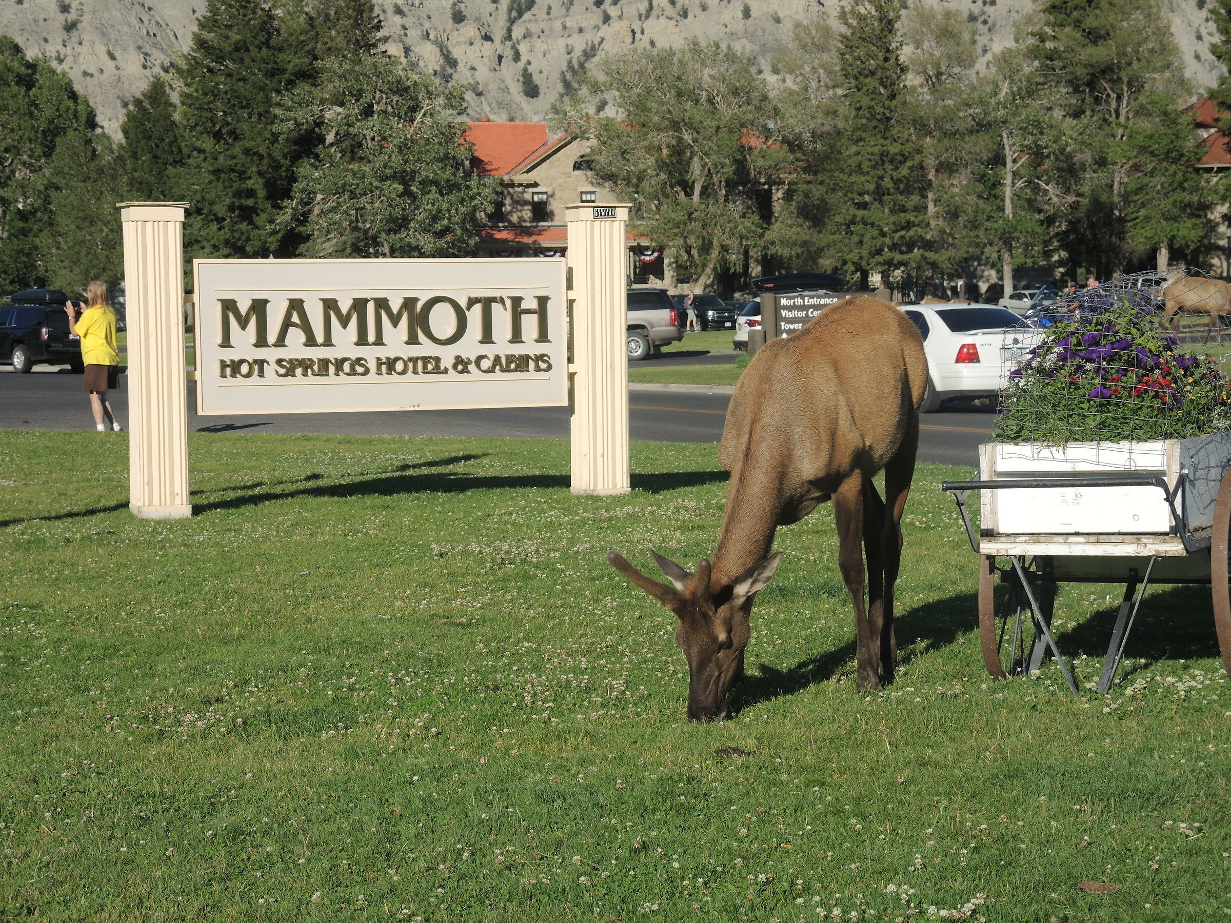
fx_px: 3023
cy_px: 462
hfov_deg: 23.0
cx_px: 616
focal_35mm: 85
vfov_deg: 17.4
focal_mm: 17.7
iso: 80
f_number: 3.2
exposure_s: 1/1250
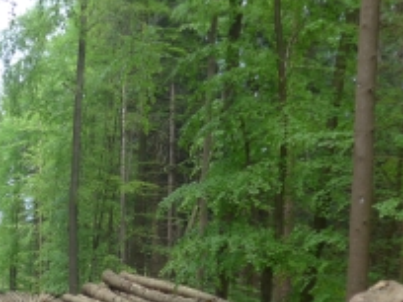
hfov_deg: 23.3
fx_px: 966
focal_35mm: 83
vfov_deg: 17.5
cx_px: 97
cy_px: 272
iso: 80
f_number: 2.8
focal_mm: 9
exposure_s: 1/200
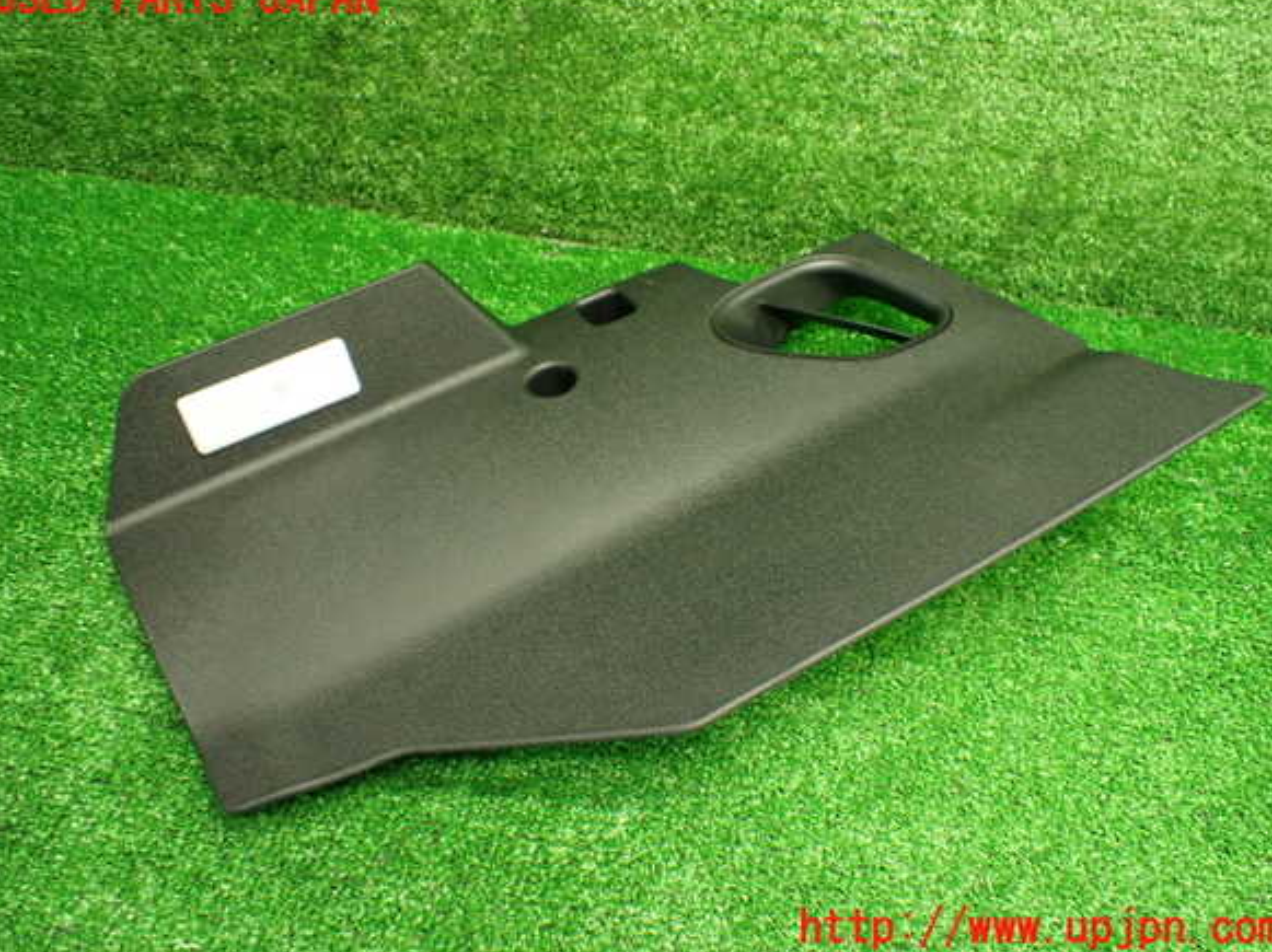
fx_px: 1138
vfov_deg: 45.4
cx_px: 637
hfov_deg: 58.4
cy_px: 464
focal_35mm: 31
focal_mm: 5.4
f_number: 2.3
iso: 800
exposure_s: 1/80
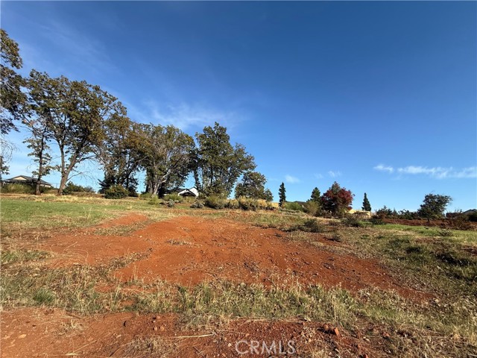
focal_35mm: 14
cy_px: 179
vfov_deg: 85.7
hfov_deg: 102.1
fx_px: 193
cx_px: 238
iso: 50
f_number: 2.2
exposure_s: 1/1464
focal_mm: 2.22
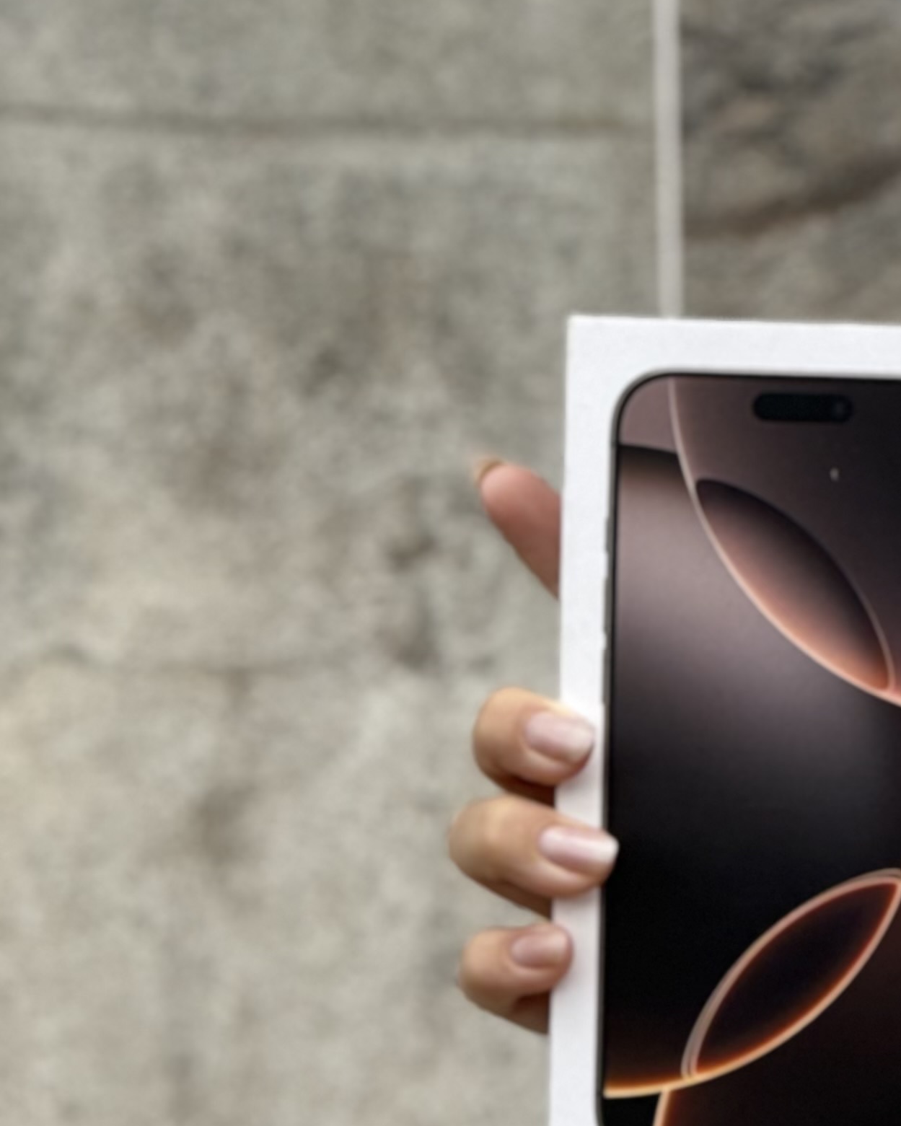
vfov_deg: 15.7
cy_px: 996
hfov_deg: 12.6
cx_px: 883
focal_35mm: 121
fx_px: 4033
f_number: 1.78
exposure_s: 1/3226
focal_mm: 6.76
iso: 64
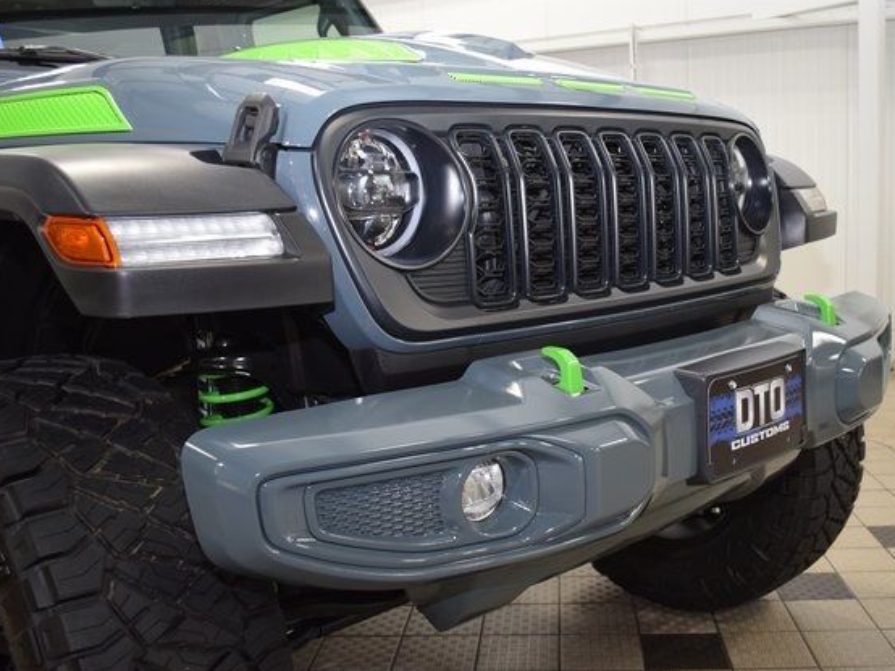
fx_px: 1034
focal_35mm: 40
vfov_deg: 35.9
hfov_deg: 46.7
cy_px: 339
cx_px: 499
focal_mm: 24
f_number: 4.5
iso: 800
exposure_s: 1/80
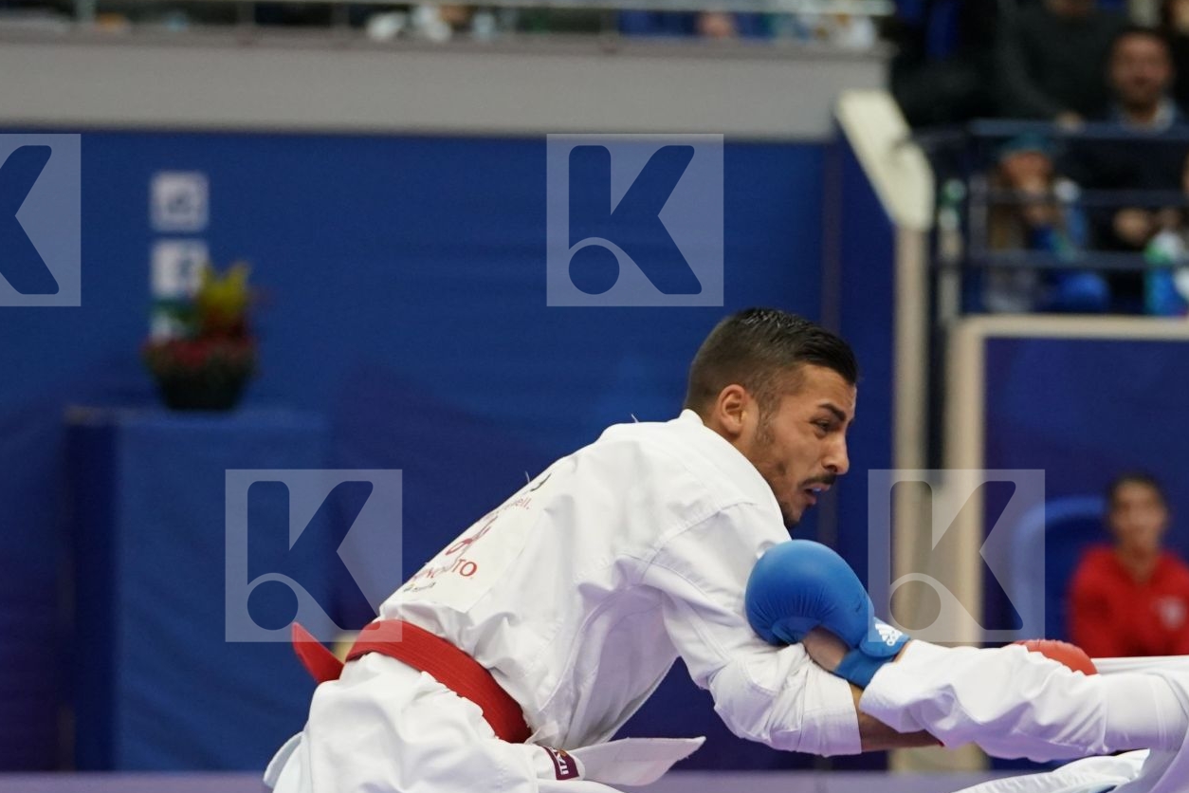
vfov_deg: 6.1
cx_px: 635
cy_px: 556
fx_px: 7398
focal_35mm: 224
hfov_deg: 9.2
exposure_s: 1/1000
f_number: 2.8
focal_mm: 104
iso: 3200
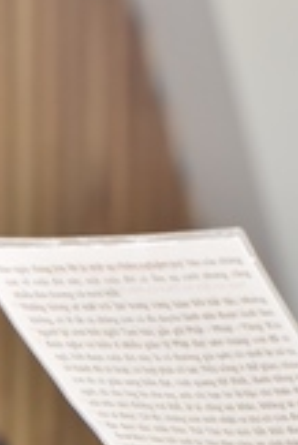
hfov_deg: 3.6
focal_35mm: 378
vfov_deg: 5.4
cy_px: 248
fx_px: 4683
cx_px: 530
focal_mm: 95
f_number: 4.5
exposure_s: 1/125
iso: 1600
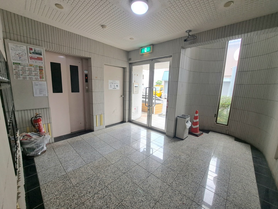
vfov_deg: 89.9
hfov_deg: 106.2
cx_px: 139
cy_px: 104
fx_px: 104
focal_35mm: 13
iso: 50
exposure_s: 1/50
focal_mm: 1.74
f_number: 2.2
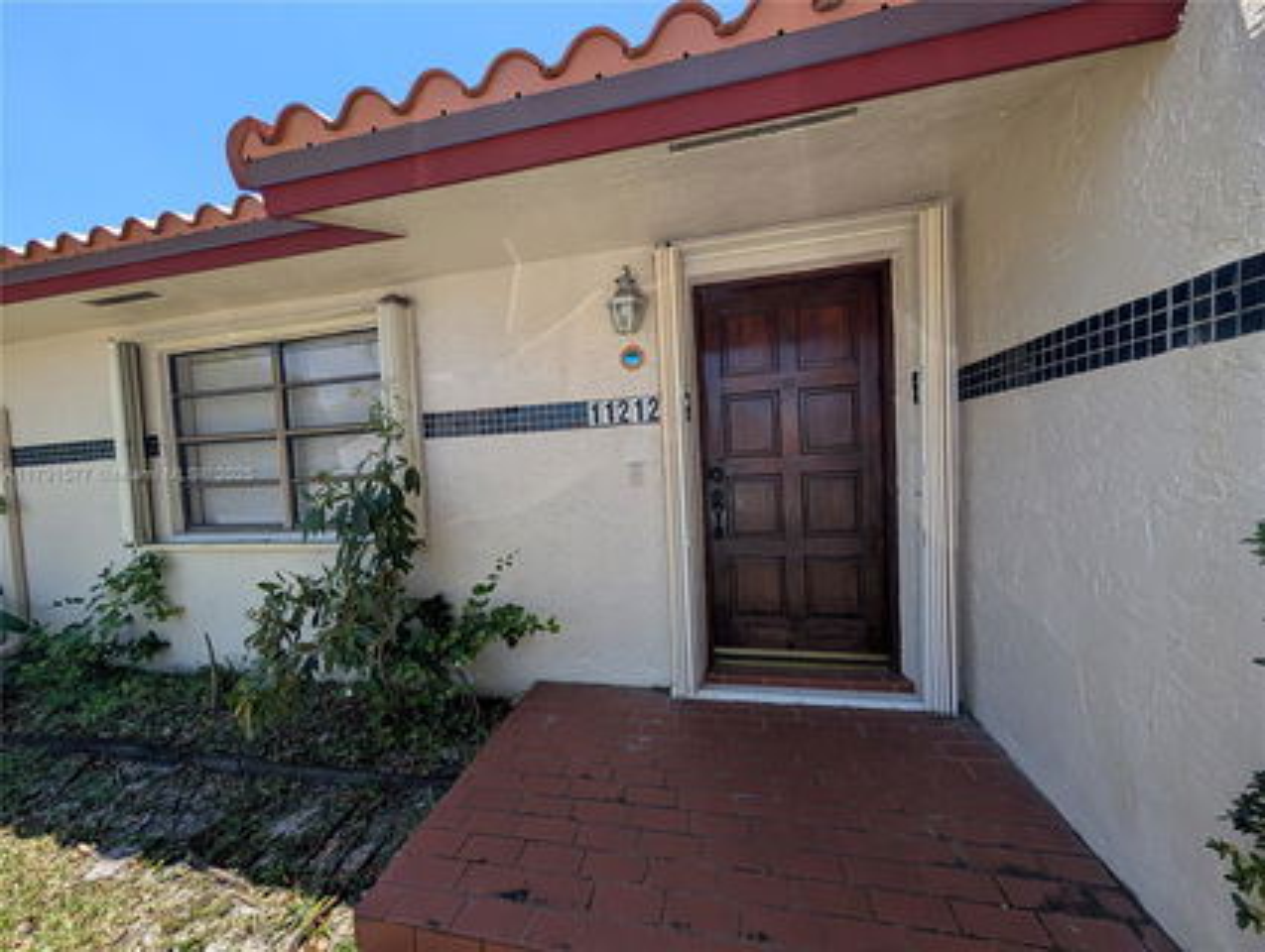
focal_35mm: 12
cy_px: 476
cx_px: 632
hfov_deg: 110.5
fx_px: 439
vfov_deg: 94.6
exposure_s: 1/1626
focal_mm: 2.02
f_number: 1.7
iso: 52
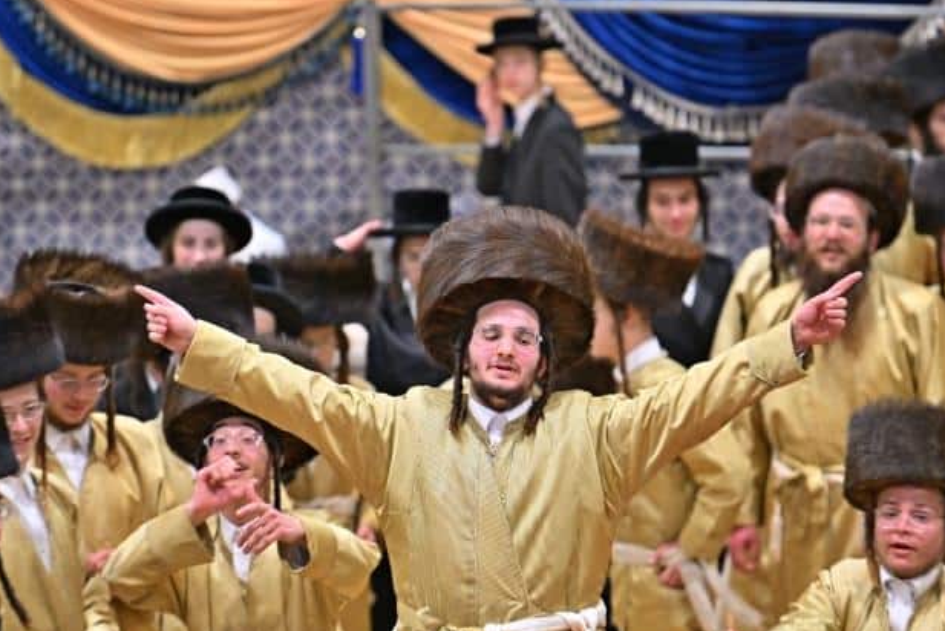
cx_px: 486
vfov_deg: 4.5
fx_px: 8062
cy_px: 390
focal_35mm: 307
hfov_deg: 6.7
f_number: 2.8
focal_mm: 185
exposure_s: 1/250
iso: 640
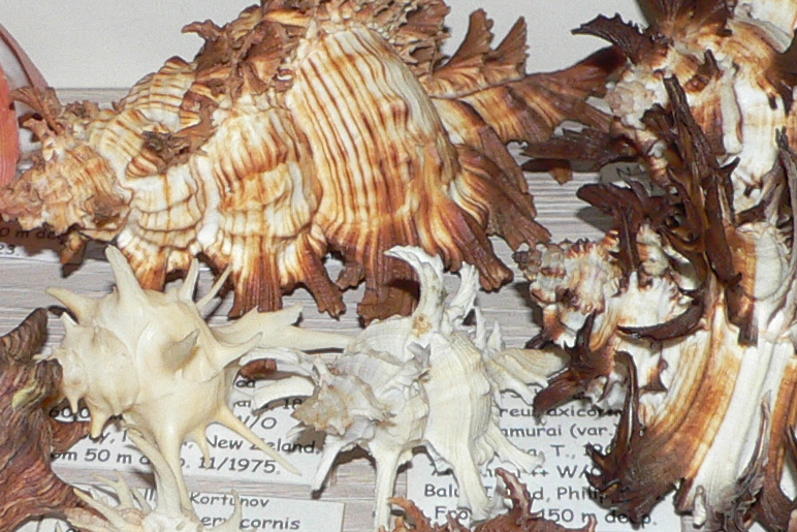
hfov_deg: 21.4
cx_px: 304
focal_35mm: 95
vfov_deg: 14.4
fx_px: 2103
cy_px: 373
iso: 100
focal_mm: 4.6
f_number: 2.8
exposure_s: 1/60
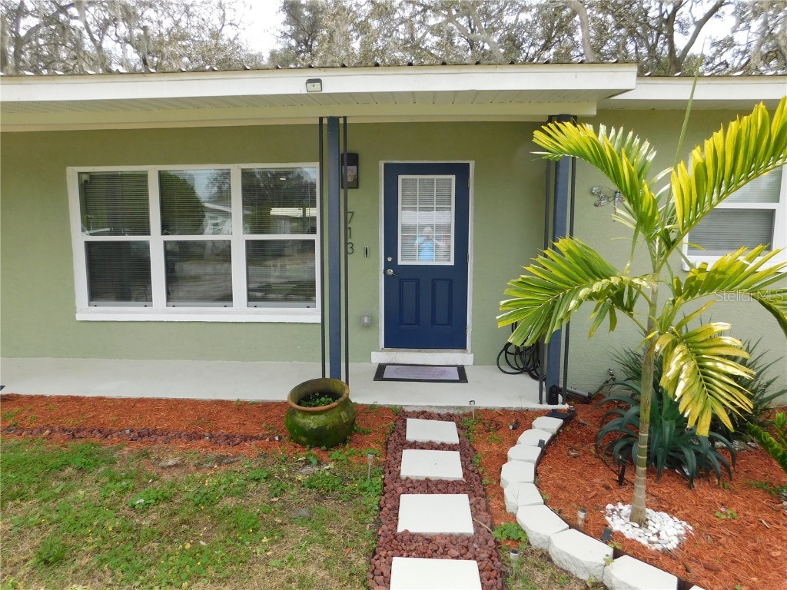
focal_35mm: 23
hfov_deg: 73.9
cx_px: 394
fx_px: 523
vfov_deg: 58.9
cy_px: 295
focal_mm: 4
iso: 125
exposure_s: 1/640
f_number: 3
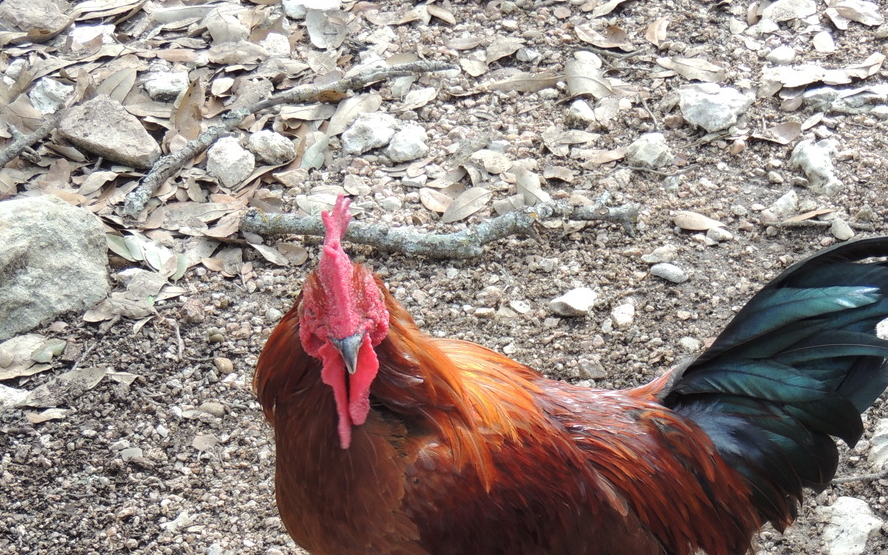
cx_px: 571
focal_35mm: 107
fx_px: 2589
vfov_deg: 12.2
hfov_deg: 19.4
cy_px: 475
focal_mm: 12.4
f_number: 3.9
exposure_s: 1/60
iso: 160
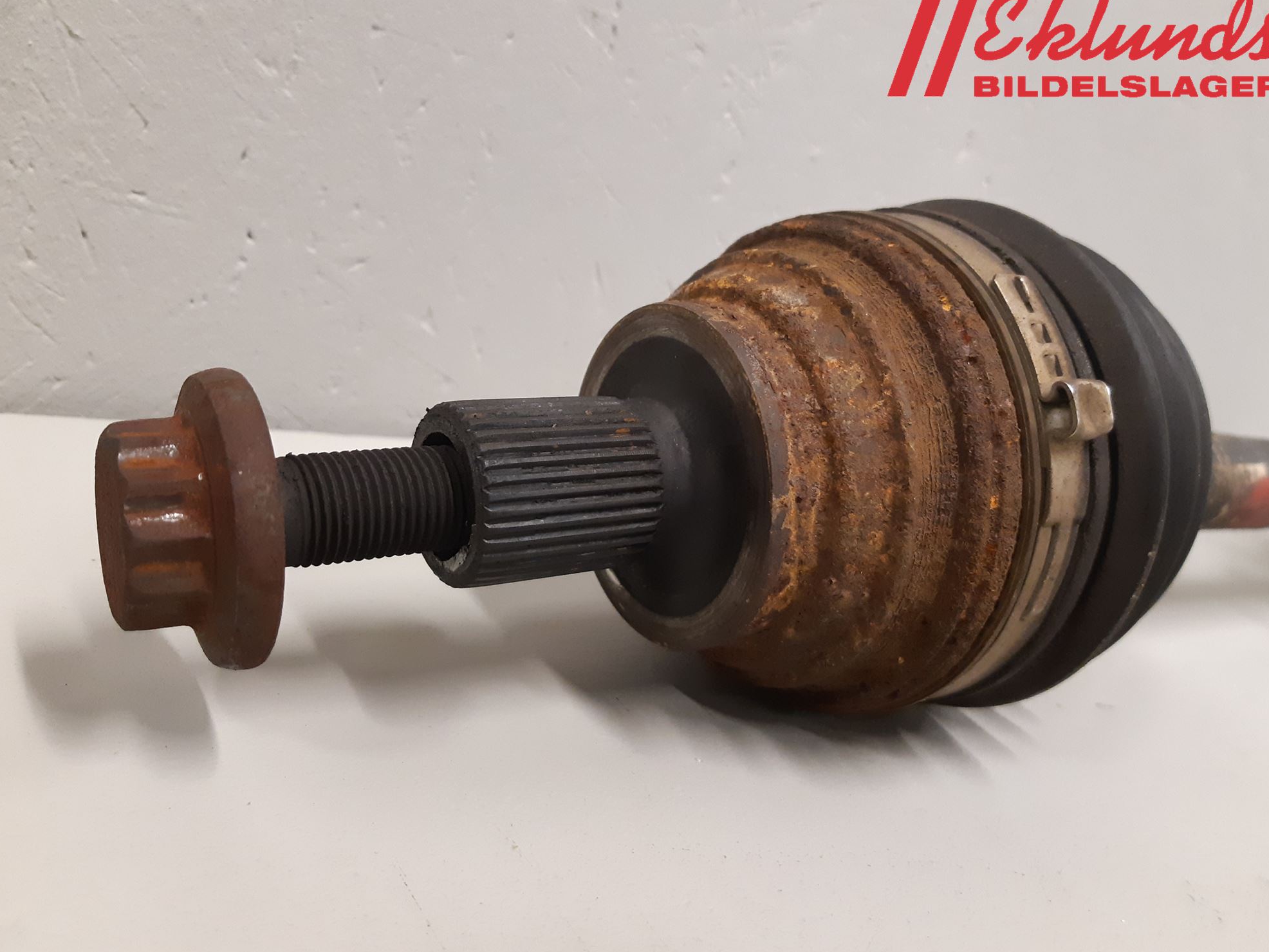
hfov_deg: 65.3
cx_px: 624
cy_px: 482
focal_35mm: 27
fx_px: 990
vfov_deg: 51.4
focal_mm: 3.93
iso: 320
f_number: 1.7
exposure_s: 1/50
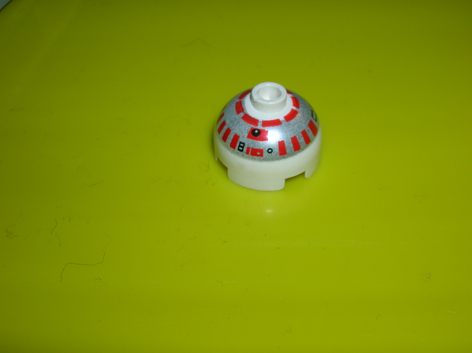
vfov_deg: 31.5
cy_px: 176
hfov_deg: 41.3
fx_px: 627
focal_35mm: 46
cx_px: 236
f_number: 5.4
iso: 50
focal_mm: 7.7
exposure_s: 1/60.1
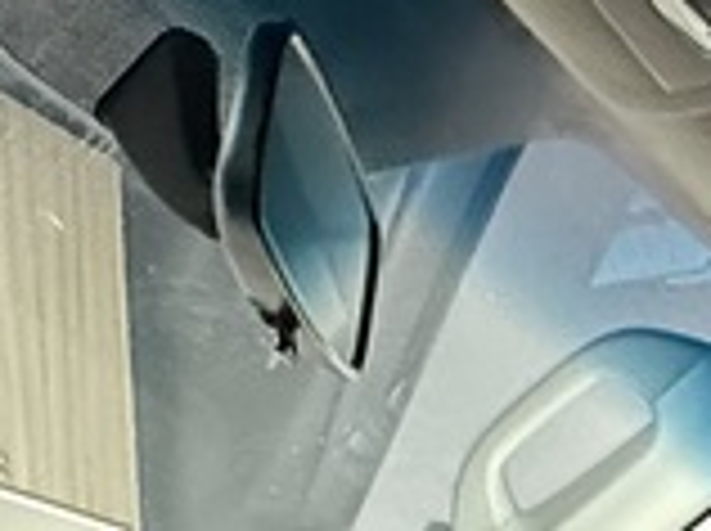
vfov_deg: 11.5
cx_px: 522
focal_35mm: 91
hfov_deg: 21.4
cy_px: 1476
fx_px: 1866
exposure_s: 1/33
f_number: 2.2
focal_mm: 2.22
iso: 1000
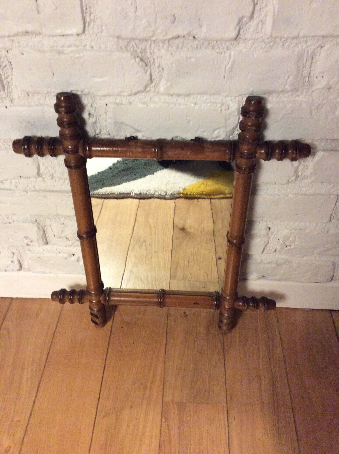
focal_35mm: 32
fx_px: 419
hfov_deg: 44.1
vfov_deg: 56.9
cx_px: 170
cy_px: 227
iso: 320
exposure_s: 1/17
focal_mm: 3.3
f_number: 2.4
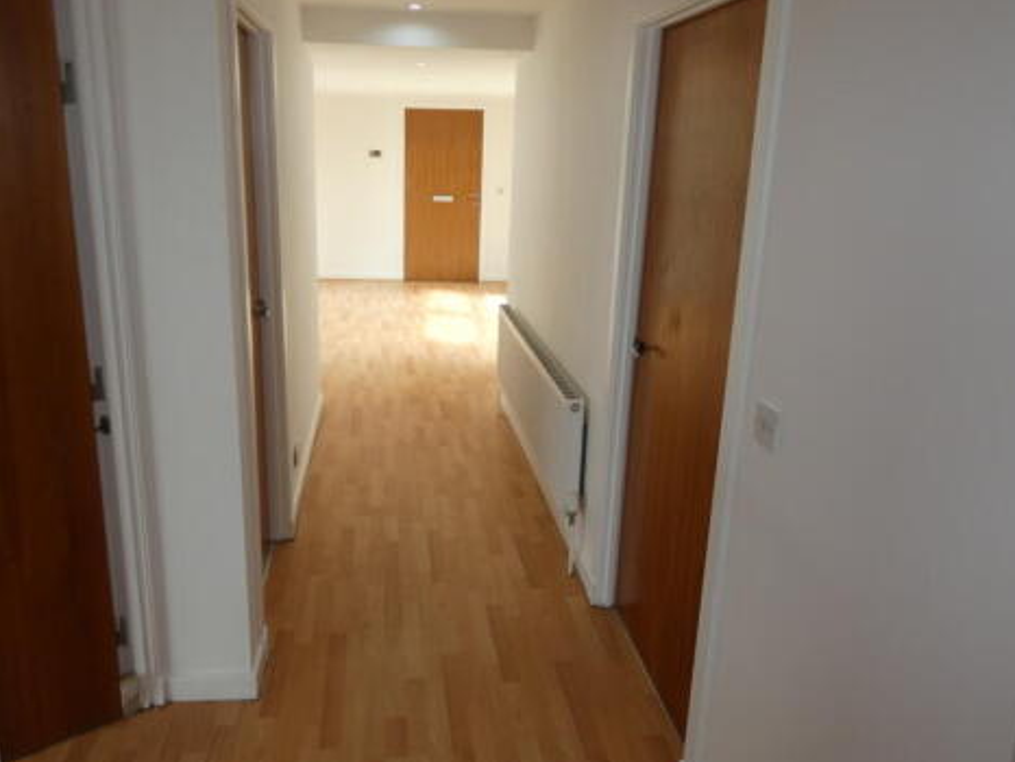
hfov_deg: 69.2
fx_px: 733
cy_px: 347
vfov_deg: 54.8
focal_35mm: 25
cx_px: 458
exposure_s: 1/60
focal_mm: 3.6
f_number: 2.8
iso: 80
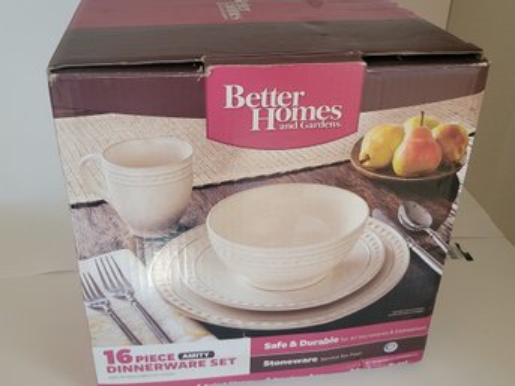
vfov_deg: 53.0
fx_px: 387
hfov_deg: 67.3
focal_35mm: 26
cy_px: 193
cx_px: 258
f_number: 1.8
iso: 400
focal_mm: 5.4
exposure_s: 1/40
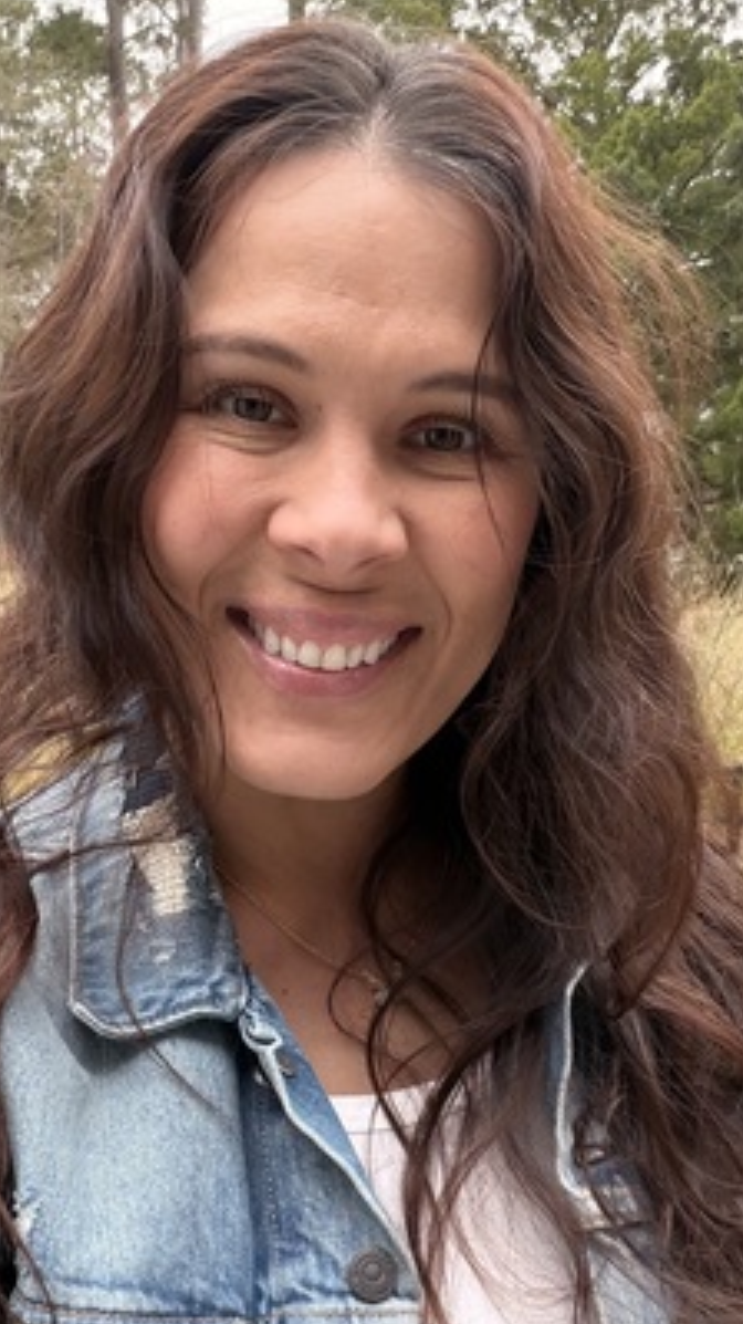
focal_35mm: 41
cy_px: 700
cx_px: 370
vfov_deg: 49.4
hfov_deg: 29.0
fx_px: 1438
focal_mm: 2.71
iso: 64
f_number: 1.9
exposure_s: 1/221
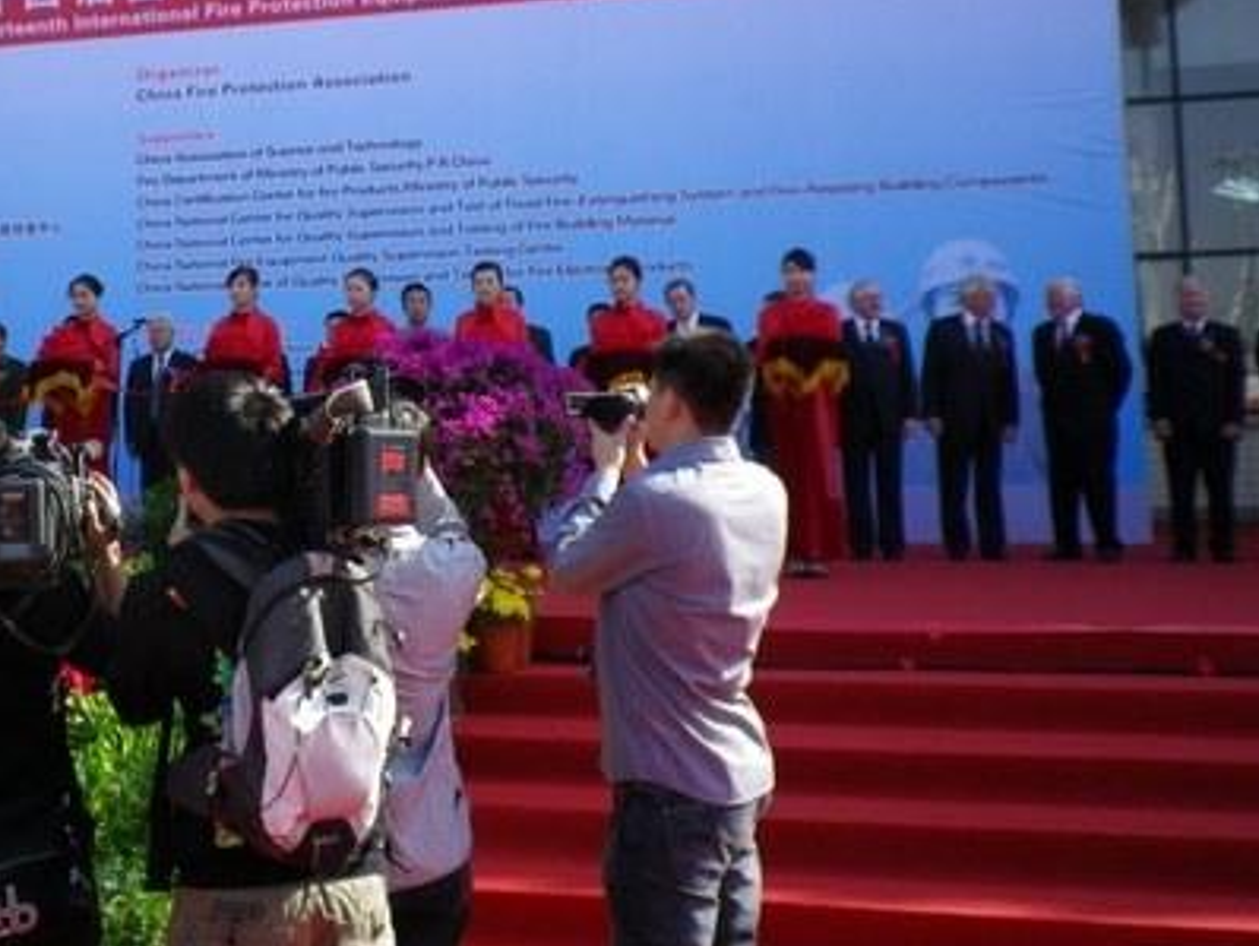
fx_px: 1638
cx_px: 323
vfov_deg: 31.9
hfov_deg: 40.9
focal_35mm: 45
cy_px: 291
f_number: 3.5
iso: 80
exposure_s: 1/250
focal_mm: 5.05
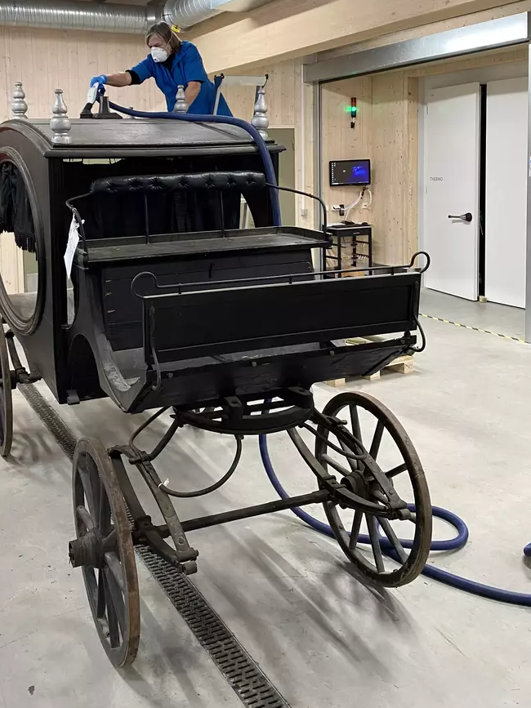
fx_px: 736
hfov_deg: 39.4
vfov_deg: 50.2
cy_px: 221
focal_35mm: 36
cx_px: 199
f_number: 1.8
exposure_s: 1/49
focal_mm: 4.25
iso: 160
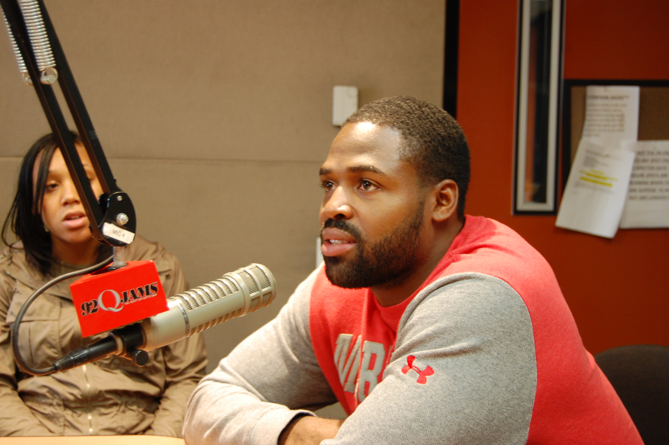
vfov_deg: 28.0
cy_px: 222
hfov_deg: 41.1
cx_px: 334
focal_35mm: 48
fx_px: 891
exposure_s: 1/15
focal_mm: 32
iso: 800
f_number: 4.5
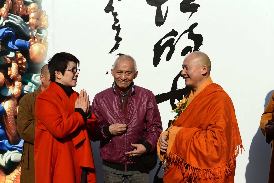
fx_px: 457
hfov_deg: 33.4
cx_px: 137
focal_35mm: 60
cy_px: 92
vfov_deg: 22.6
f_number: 9
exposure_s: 1/320
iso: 200
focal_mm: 60
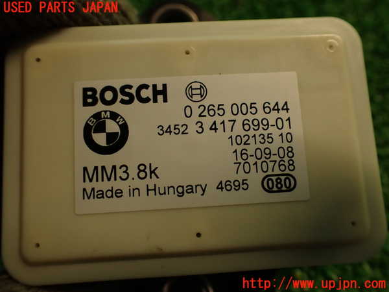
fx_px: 360
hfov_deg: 56.8
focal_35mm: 32
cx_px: 194
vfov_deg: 44.2
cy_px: 146
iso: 200
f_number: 2.4
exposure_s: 1/60
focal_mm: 5.79
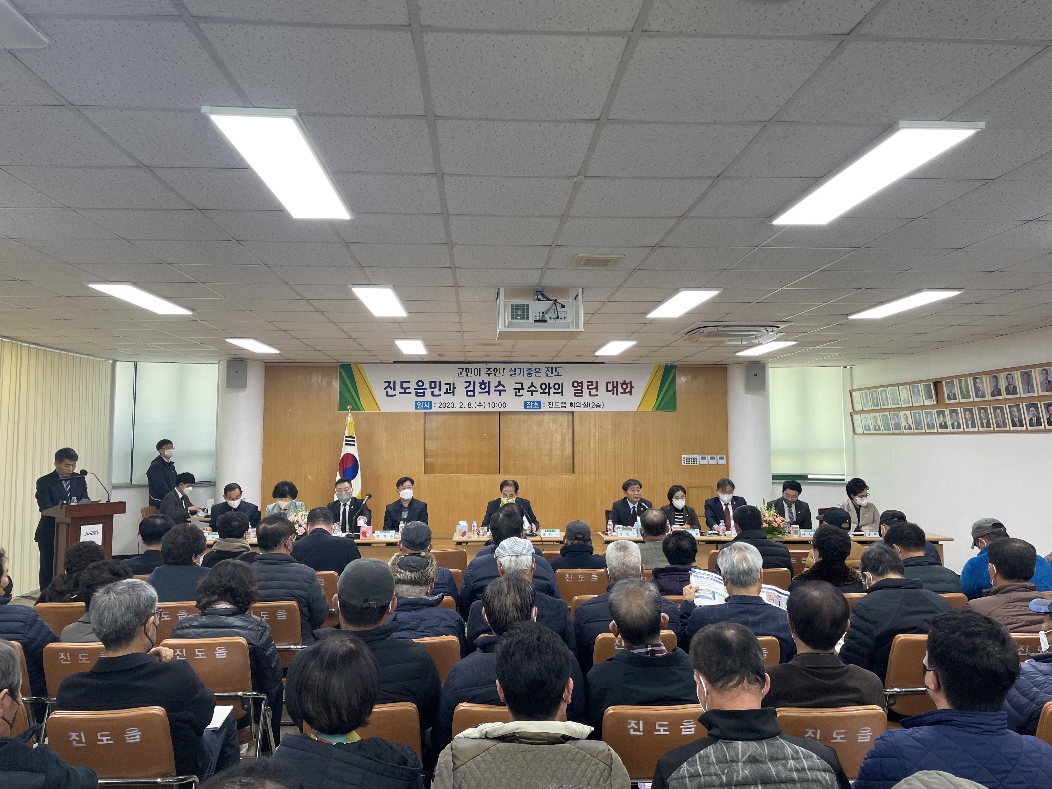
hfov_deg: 67.3
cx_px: 526
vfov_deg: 53.1
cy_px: 394
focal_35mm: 26
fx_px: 790
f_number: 1.6
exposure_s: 1/60
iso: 80
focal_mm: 4.2
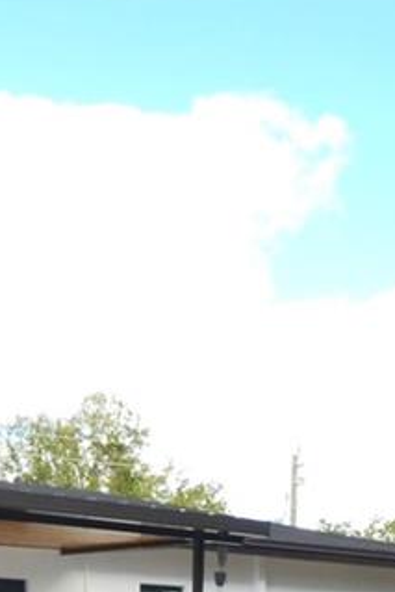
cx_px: 141
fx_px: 1397
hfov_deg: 16.1
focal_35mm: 85
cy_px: 777
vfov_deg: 21.5
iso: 200
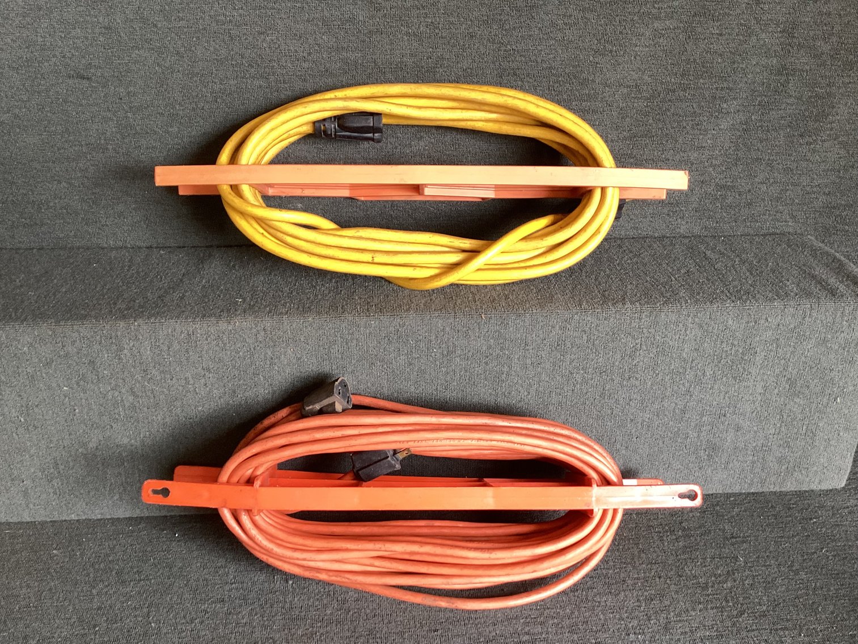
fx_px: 768
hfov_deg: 58.3
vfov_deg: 45.4
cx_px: 429
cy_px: 322
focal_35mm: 31
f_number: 2.4
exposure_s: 1/50
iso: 125
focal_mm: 3.3
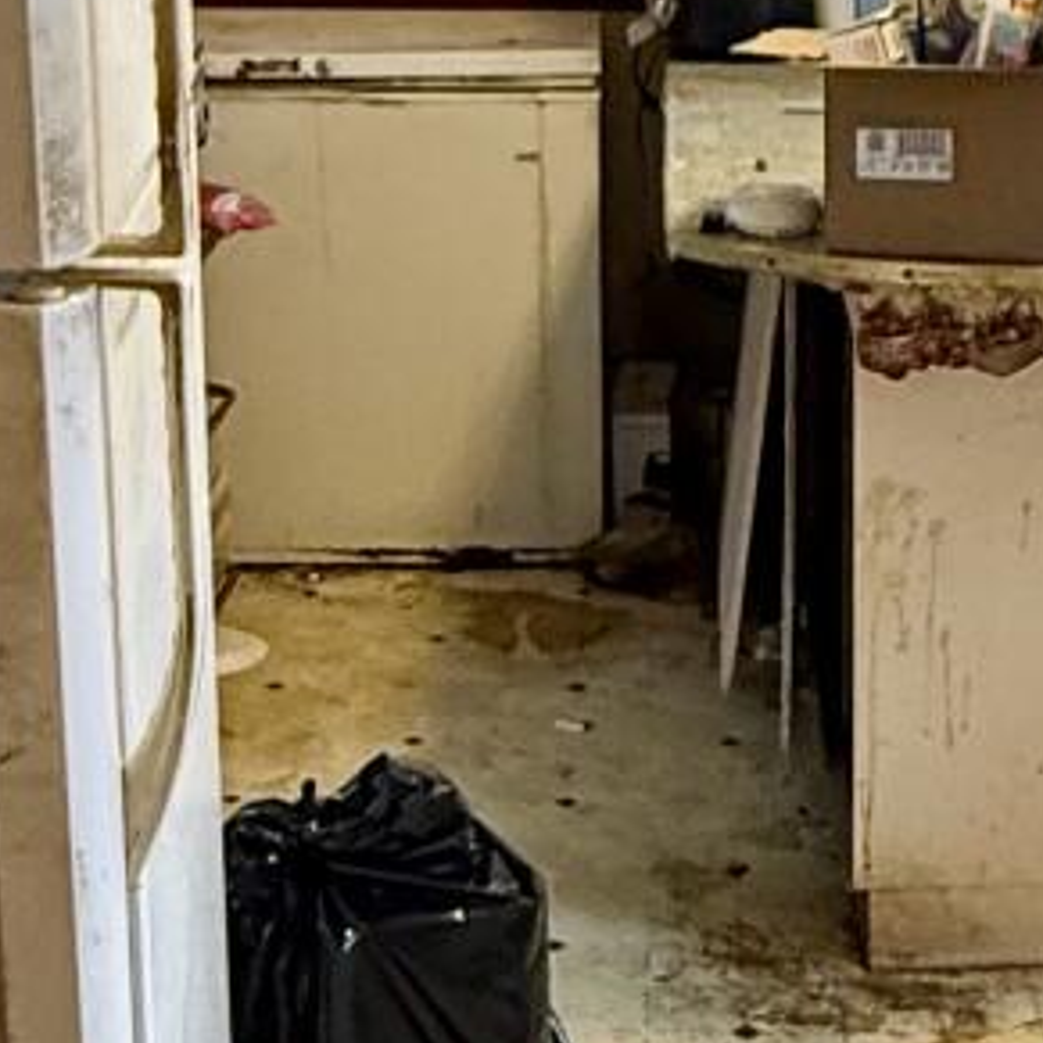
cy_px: 602
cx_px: 806
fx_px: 2898
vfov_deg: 20.4
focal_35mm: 85
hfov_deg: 20.2
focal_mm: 2.22
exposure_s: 1/60
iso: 250
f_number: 2.2
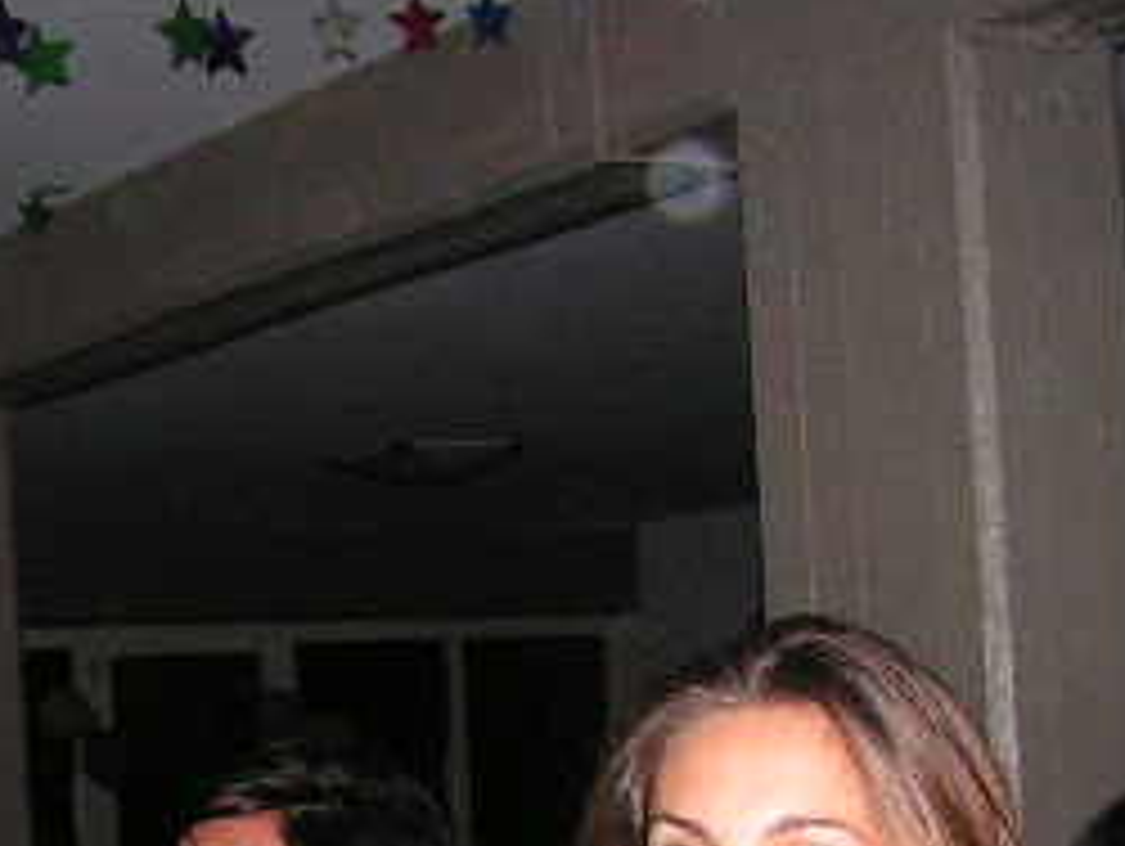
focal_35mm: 92
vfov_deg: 15.5
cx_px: 234
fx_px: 2993
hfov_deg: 21.0
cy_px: 1026
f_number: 3.2
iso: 200
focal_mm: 6
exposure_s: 1/40
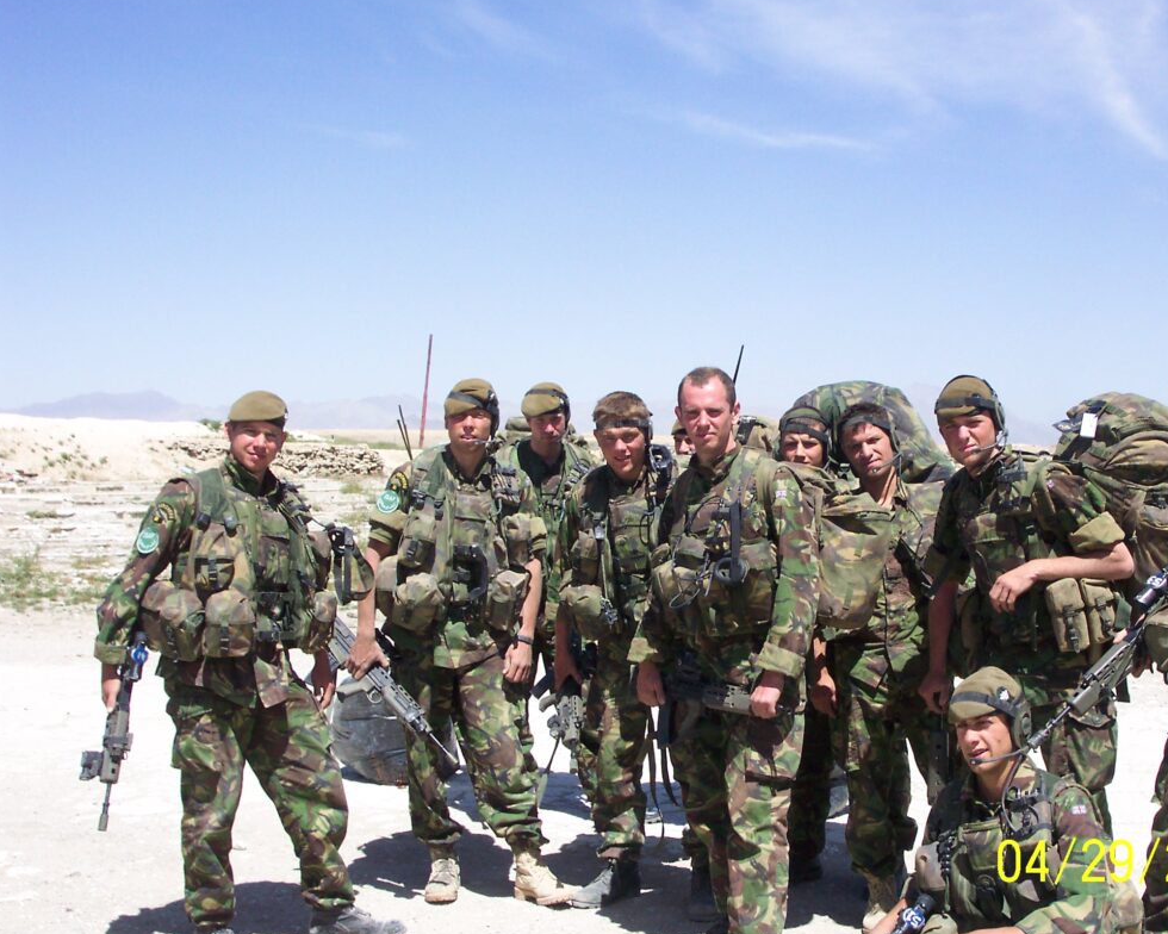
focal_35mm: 54
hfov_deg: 34.6
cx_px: 710
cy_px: 463
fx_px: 1867
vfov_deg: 28.1
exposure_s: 1/125
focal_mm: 9.8
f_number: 9.5
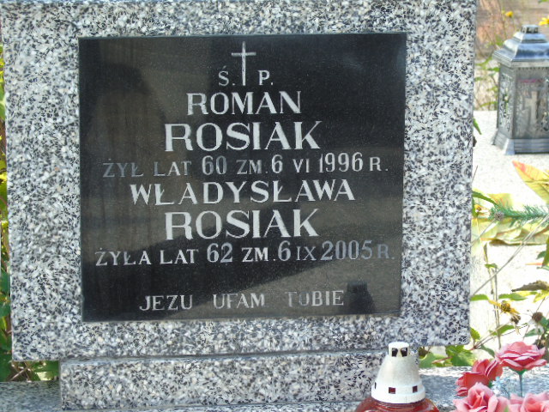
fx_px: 1967
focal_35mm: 124
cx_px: 274
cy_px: 206
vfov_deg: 12.0
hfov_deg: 15.9
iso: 80
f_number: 4.6
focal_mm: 22
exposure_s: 1/80
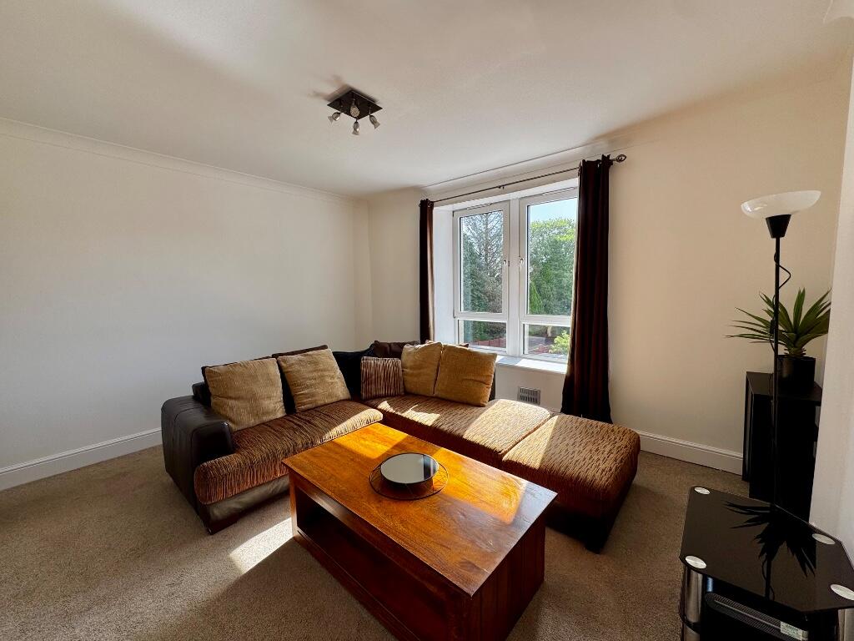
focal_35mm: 14
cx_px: 427
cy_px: 320
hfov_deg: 102.1
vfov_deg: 85.7
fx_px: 345
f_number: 2.2
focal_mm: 2.22
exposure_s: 1/204
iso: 40
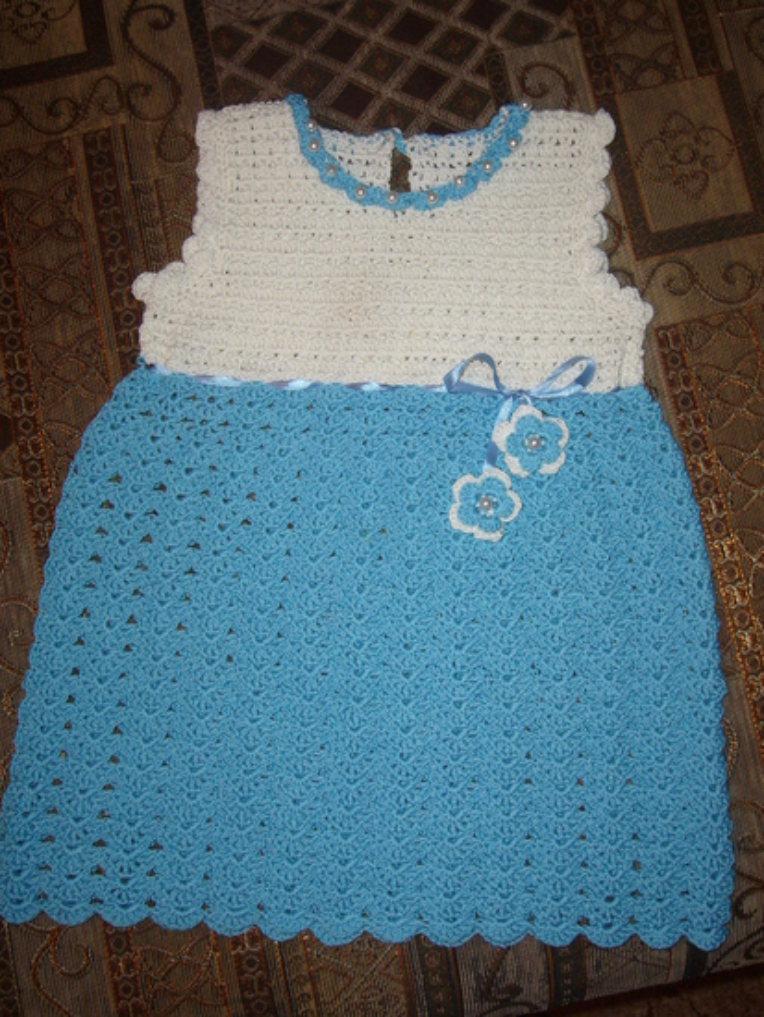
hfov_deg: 32.2
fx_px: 1323
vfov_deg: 42.1
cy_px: 508
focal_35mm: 45
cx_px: 382
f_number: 3.2
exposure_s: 1/30
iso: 100
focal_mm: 7.5
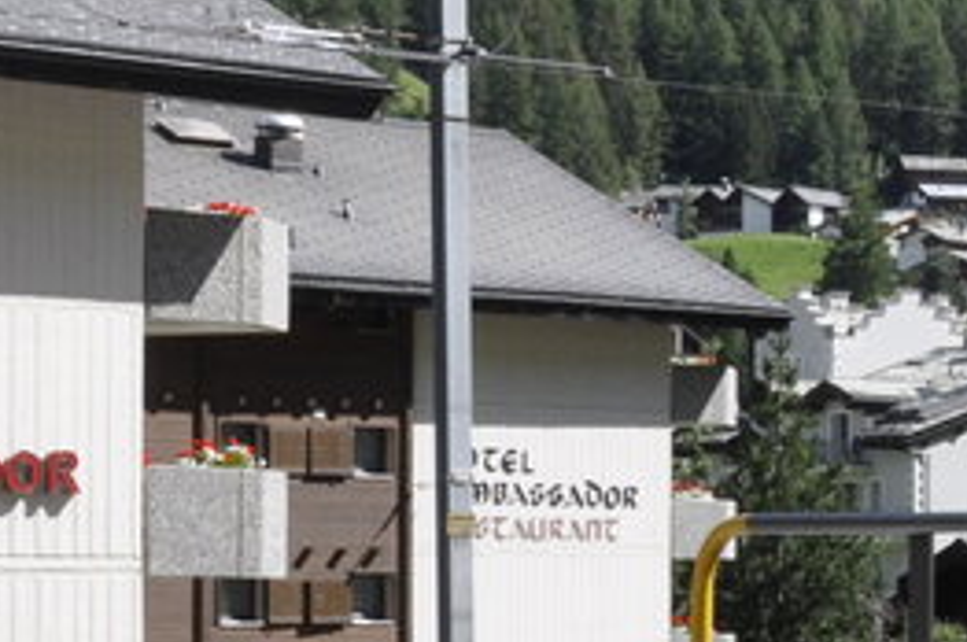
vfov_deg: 9.4
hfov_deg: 12.7
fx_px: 3871
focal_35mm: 144
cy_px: 611
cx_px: 1834
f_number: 18
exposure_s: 1/250
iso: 640
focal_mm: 21
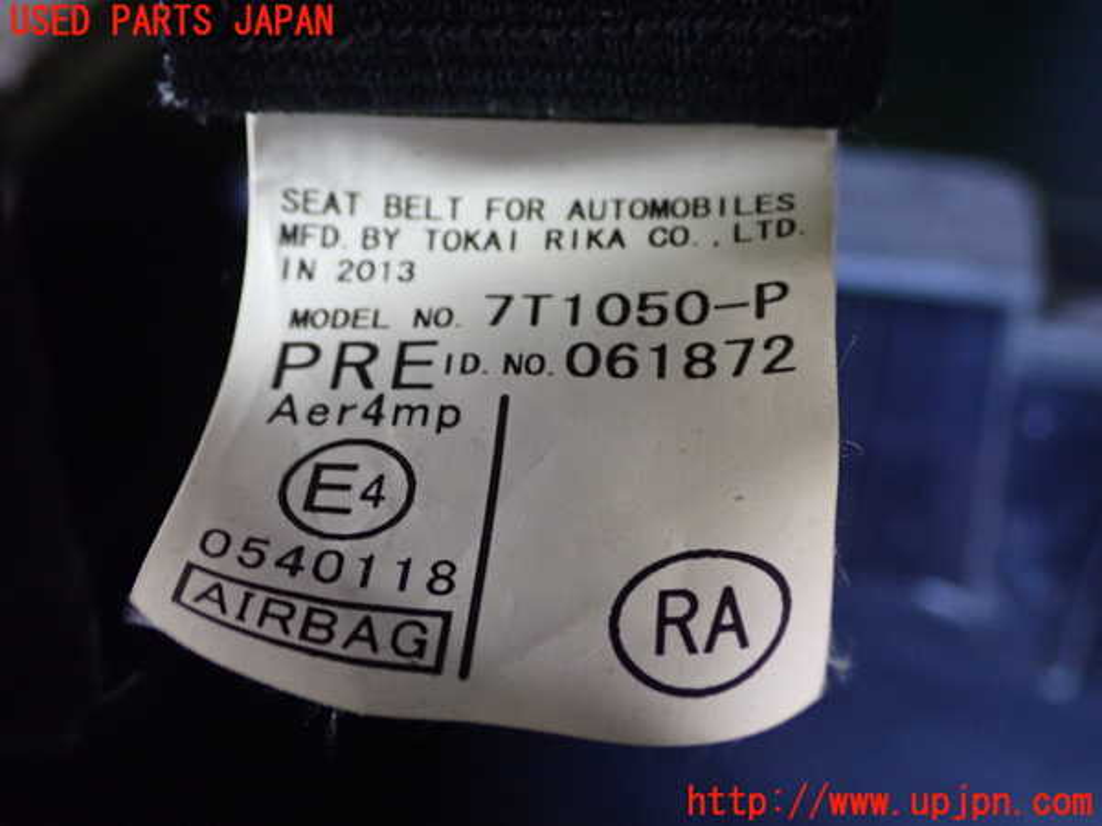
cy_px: 413
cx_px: 551
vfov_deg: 29.1
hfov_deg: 38.2
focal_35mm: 50
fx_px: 1592
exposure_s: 1/15
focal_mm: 9.01
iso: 800
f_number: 3.2
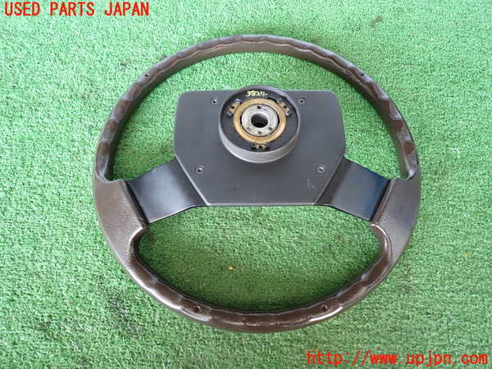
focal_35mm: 25
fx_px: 355
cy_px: 184
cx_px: 246
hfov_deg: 69.4
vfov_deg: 54.9
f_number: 2
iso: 200
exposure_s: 1/40
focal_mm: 4.5
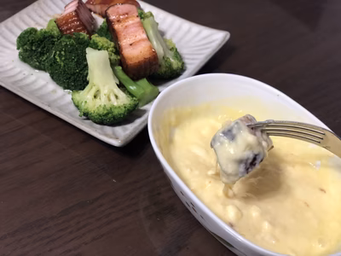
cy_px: 128
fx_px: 512
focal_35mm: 52
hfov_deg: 36.8
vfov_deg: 28.0
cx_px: 170
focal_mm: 6
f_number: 2.4
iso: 125
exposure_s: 1/25
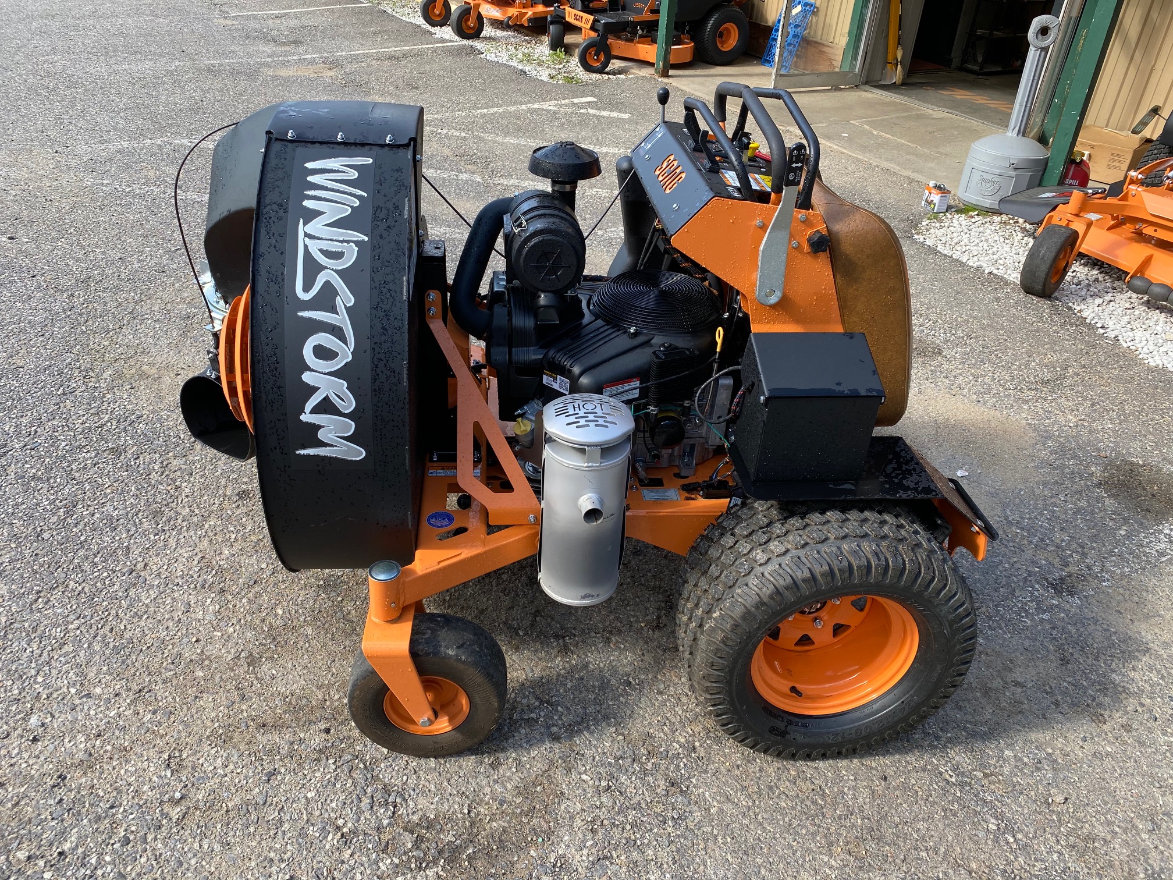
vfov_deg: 53.1
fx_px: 881
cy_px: 440
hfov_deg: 67.3
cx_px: 586
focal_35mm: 26
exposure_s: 1/508
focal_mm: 4.25
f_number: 1.8
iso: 32
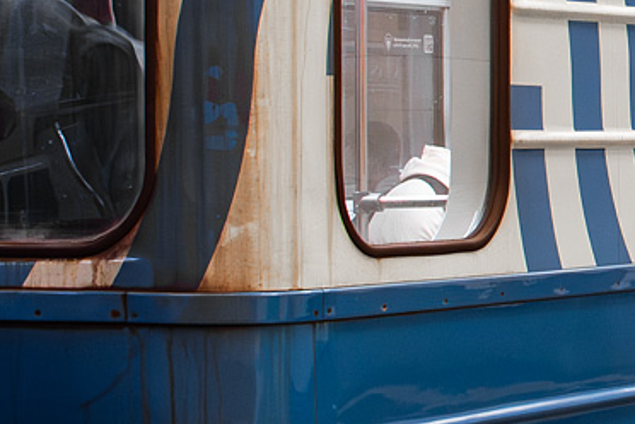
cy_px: 193
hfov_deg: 14.0
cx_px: 828
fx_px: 2487
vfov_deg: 9.7
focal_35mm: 141
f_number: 7.1
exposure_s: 1/40
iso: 1250
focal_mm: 35
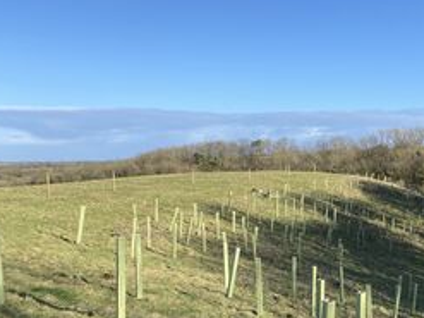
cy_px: 252
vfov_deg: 30.2
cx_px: 360
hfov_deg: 38.4
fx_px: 575
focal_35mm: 47
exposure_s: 1/1866
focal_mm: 4.25
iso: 32
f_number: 1.8
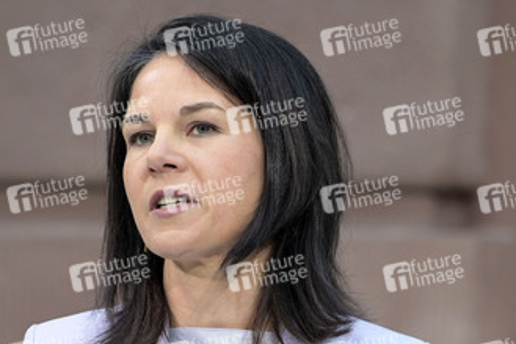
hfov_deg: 3.0
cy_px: 234
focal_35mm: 685
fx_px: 9813
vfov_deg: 2.0
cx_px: 225
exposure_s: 1/500
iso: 5000
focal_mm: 500
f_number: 7.1
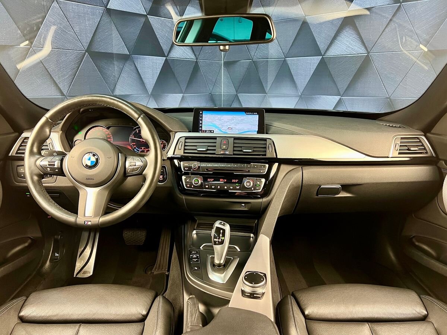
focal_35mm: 26
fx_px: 336
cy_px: 168
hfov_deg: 67.3
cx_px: 224
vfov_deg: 53.1
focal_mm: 5.7
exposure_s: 1/51
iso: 320
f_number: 1.5
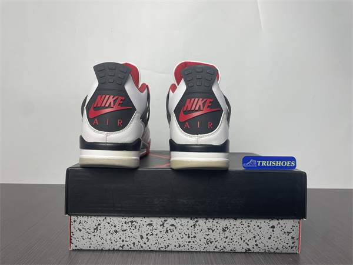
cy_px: 132
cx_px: 176
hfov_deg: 67.3
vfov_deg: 53.1
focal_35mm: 26
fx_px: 265
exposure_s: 1/136
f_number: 1.6
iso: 32
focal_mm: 4.2
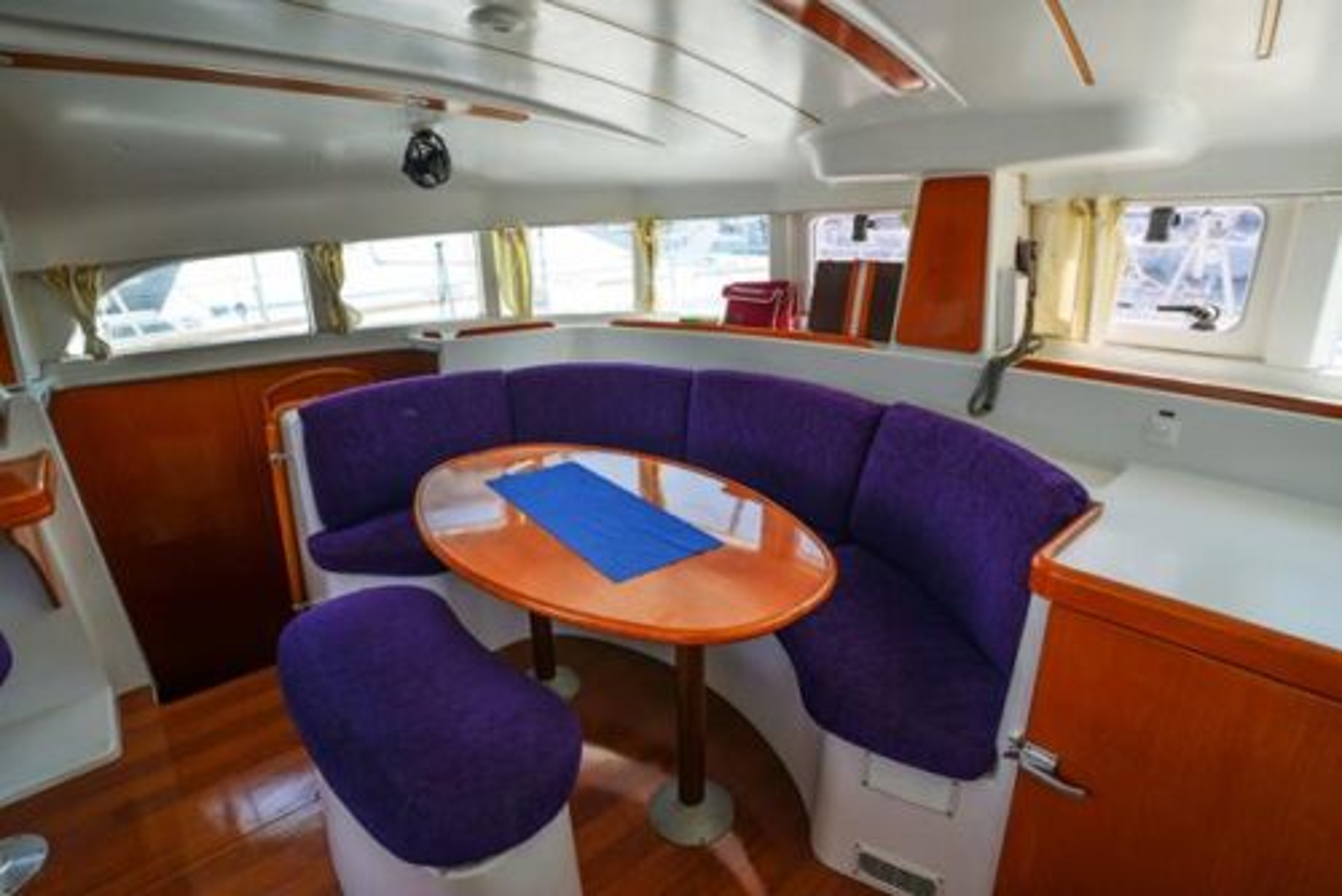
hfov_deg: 93.2
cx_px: 671
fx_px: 634
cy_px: 448
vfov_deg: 70.5
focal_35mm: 17
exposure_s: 1/250
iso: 250
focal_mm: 17
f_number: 8
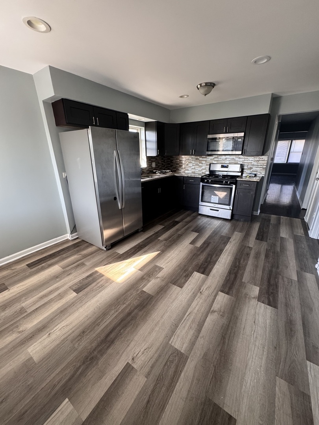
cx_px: 160
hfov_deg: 85.7
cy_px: 212
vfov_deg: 102.1
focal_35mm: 14
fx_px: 172
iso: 320
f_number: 2.2
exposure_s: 1/99
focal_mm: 2.22
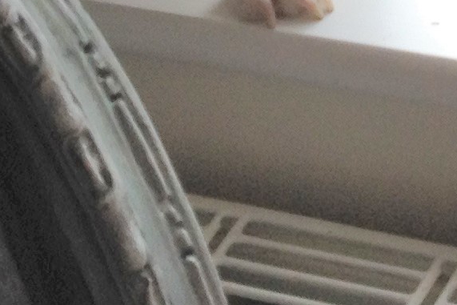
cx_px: 639
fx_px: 2641
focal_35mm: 208
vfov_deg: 6.3
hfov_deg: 9.7
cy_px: -480
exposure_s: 1/276
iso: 50
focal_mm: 4.28
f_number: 2.4
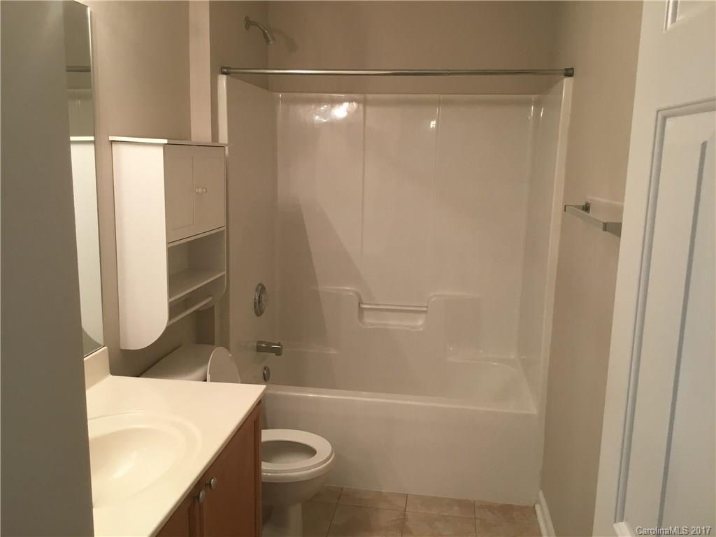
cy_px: 268
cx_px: 358
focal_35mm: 31
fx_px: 641
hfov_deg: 58.4
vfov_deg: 45.4
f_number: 2.4
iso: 50
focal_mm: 3.3
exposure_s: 1/30
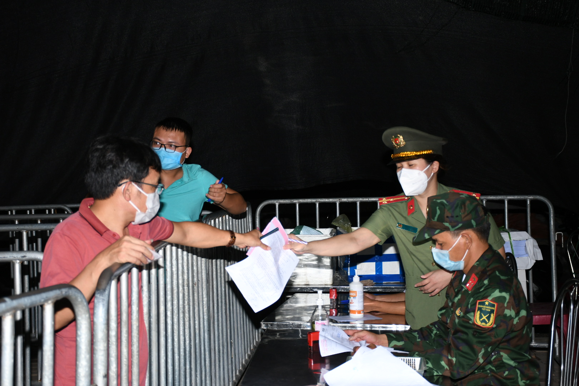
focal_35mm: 52
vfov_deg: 25.8
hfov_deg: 37.9
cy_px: 193
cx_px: 290
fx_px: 844
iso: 400
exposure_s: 1/200
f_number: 4.2
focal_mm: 35
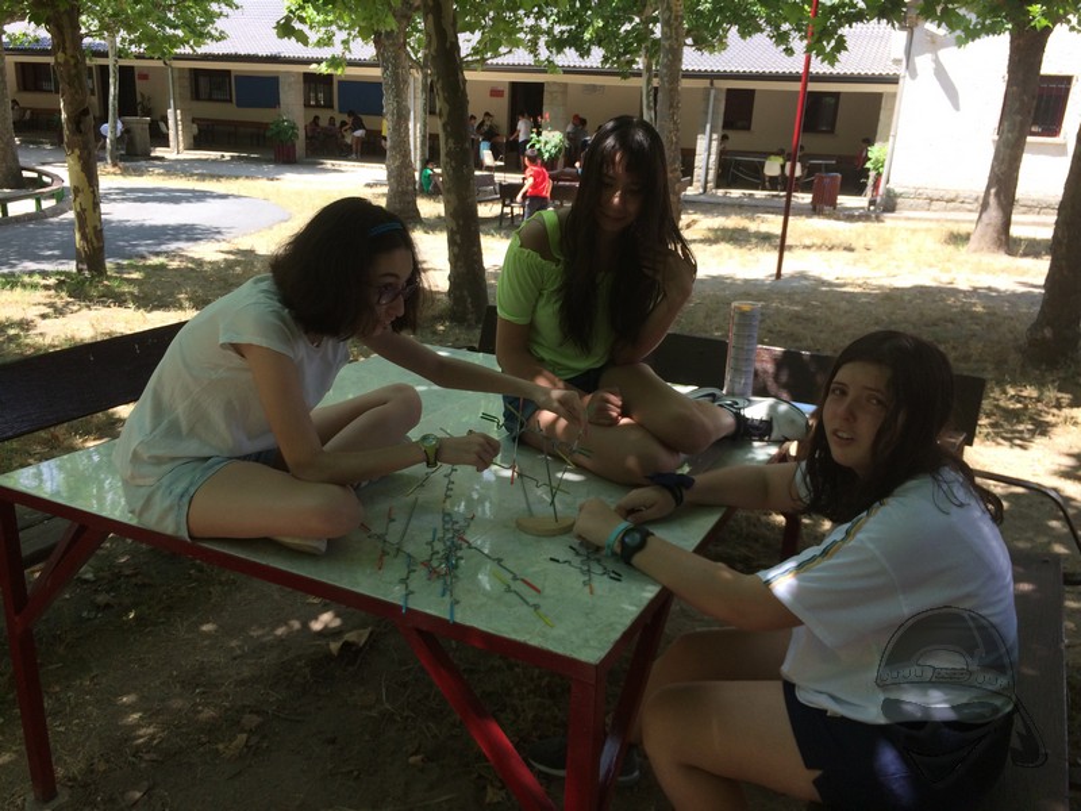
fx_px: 906
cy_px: 406
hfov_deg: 61.7
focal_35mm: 29
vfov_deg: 48.2
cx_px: 540
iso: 32
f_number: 2.2
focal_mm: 4.15
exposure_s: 1/500
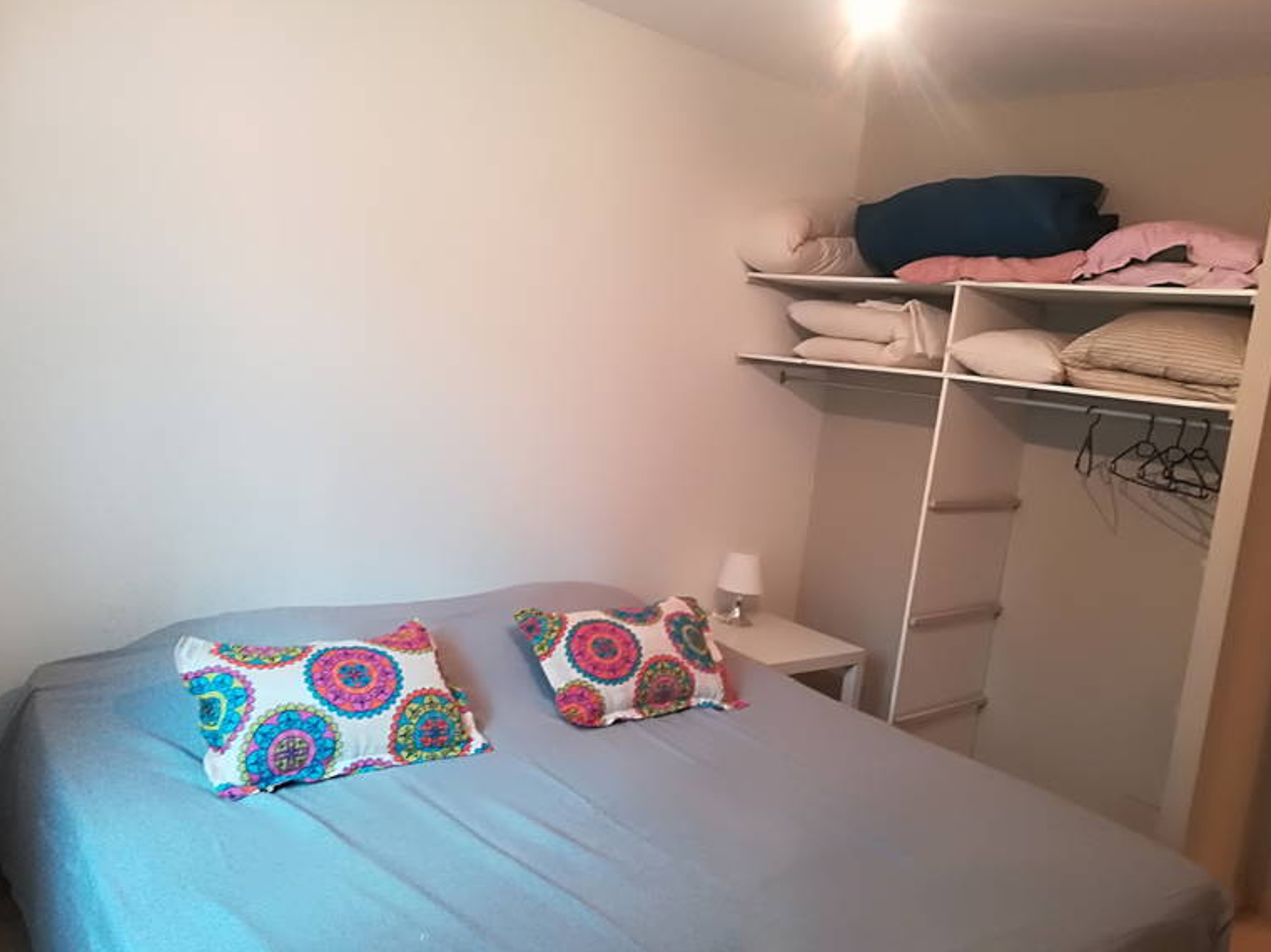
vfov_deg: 51.3
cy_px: 459
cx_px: 651
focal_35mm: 27
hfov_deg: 65.3
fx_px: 991
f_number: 2.2
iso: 500
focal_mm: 3.83
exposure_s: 1/20
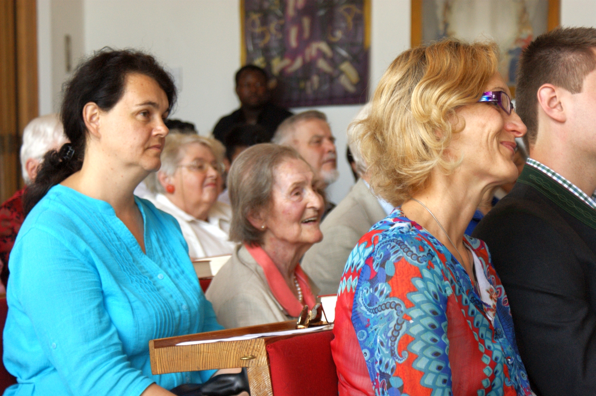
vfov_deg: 13.0
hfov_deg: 19.5
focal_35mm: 105
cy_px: 198
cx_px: 298
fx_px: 1737
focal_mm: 70
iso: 400
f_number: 5.6
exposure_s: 1/60
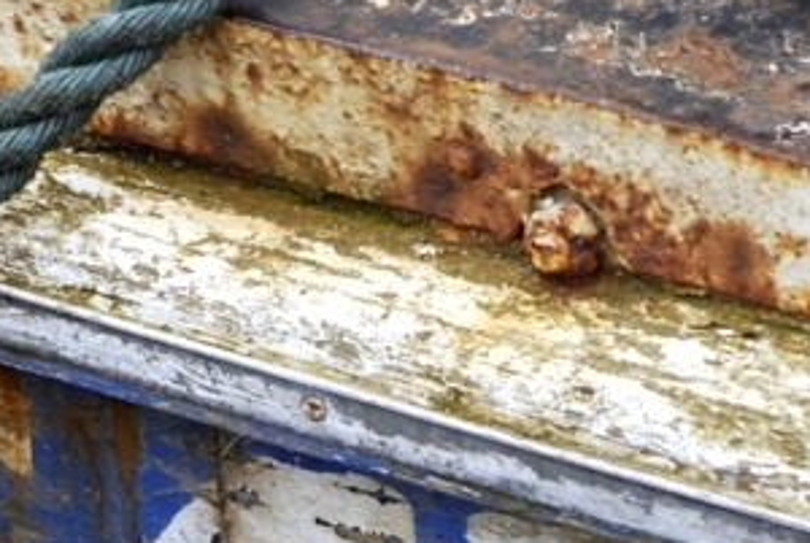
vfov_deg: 3.2
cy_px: 770
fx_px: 9818
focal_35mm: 436
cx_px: 165
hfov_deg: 4.7
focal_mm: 85
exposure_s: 1/640
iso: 500
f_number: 6.3
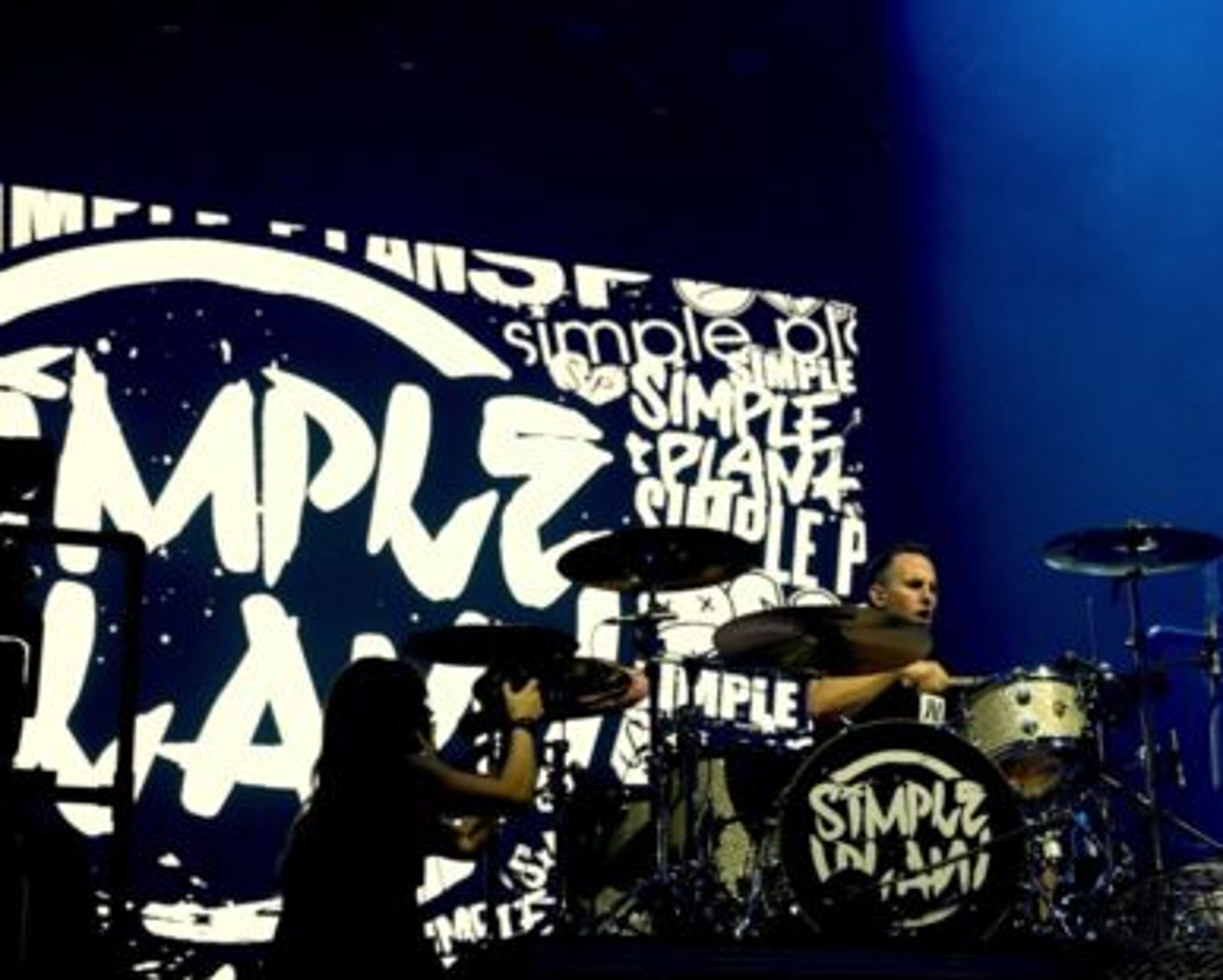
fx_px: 2426
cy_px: 481
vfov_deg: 22.8
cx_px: 973
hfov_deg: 27.7
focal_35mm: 67
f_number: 4
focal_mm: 24
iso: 1250
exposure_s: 1/160
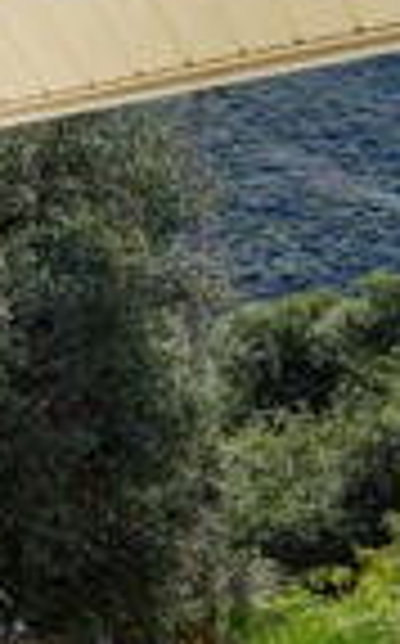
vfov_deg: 31.8
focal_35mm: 64
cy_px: 426
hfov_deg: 11.3
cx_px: -809
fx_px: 1120
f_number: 8
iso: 100
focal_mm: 14
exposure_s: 1/80
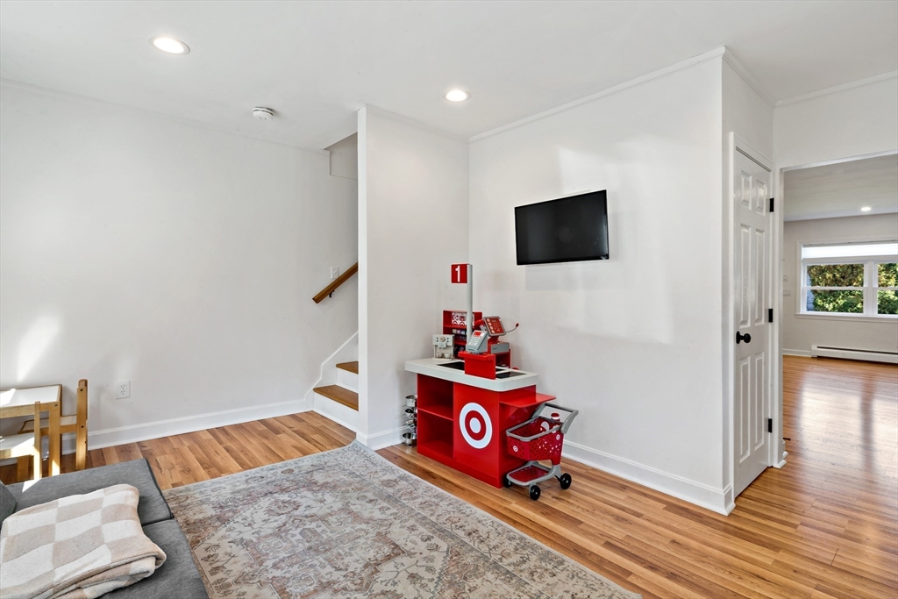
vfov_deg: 70.5
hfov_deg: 93.3
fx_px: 424
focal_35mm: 17
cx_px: 449
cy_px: 300
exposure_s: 1/6
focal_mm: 17
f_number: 22
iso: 100
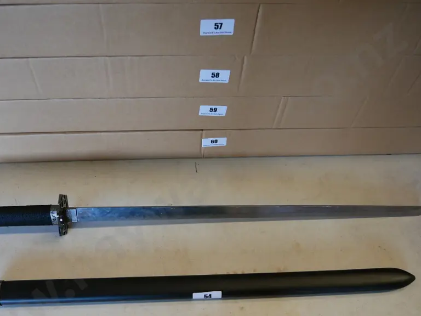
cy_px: 202
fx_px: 389
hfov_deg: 56.5
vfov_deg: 43.7
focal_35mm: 32
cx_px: 175
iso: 500
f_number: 3.5
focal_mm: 12
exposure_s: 1/60
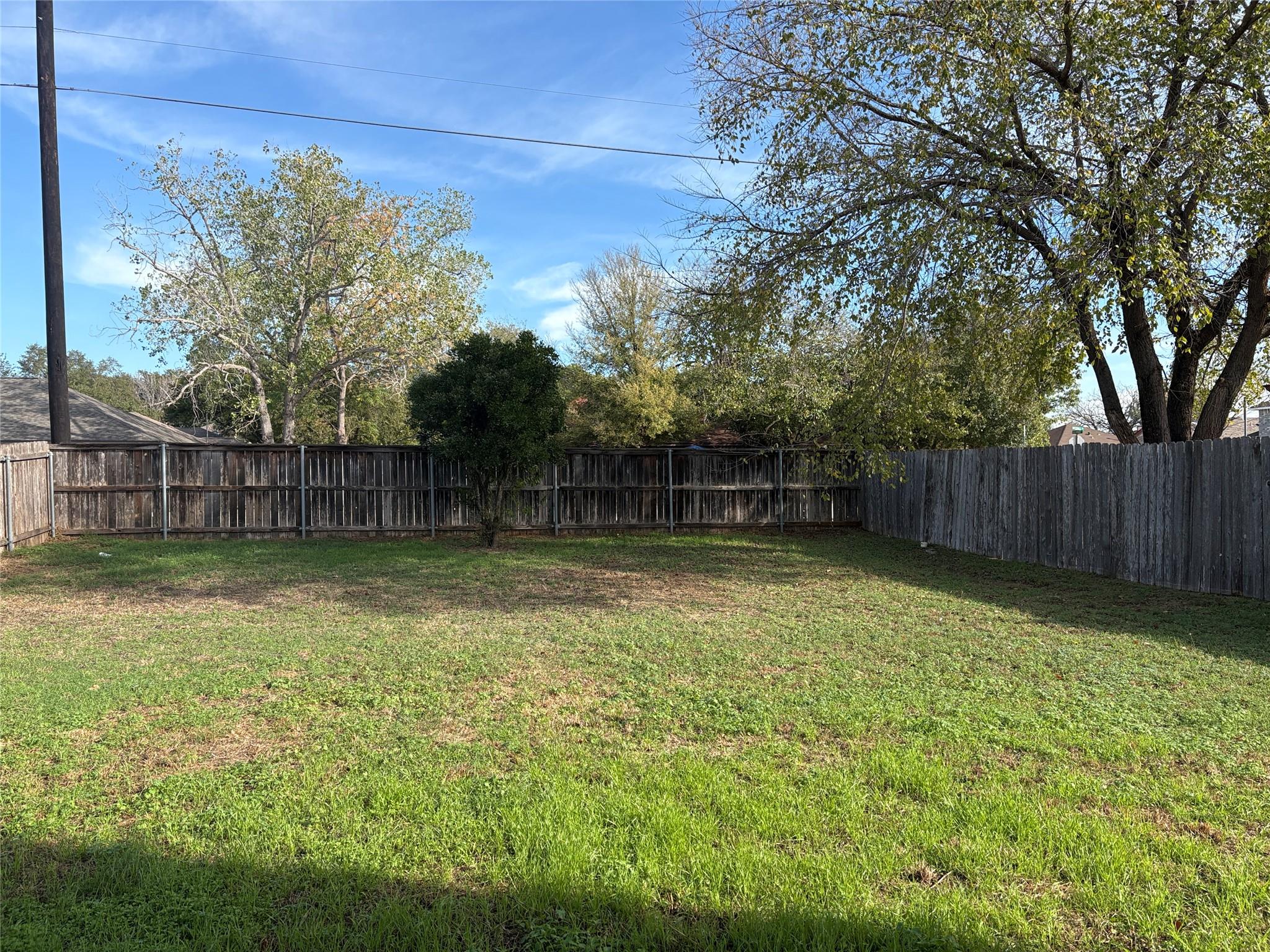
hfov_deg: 67.3
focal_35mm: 26
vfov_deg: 53.1
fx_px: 954
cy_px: 476
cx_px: 635
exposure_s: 1/1287
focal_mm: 5.96
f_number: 1.6
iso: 50
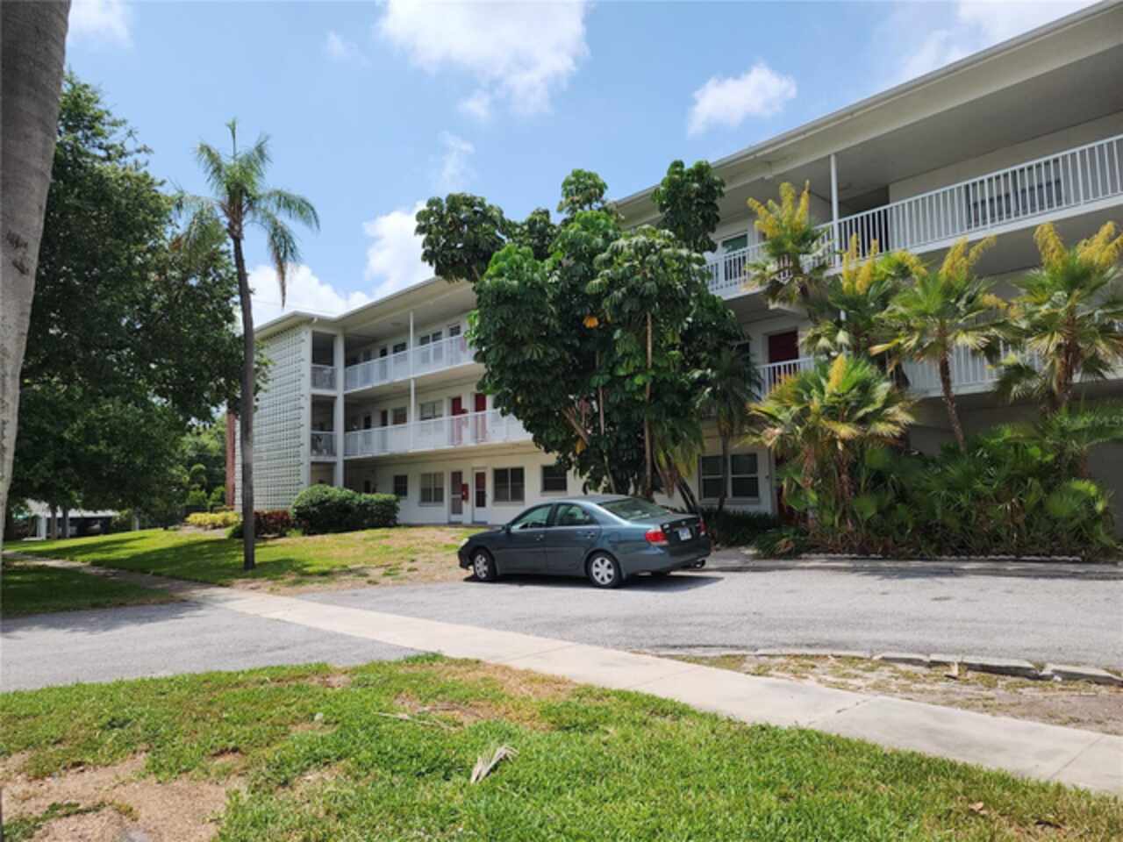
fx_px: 746
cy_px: 421
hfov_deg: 73.9
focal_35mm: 23
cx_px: 562
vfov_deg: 58.9
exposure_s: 1/1199
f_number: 1.8
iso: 12
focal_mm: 6.4
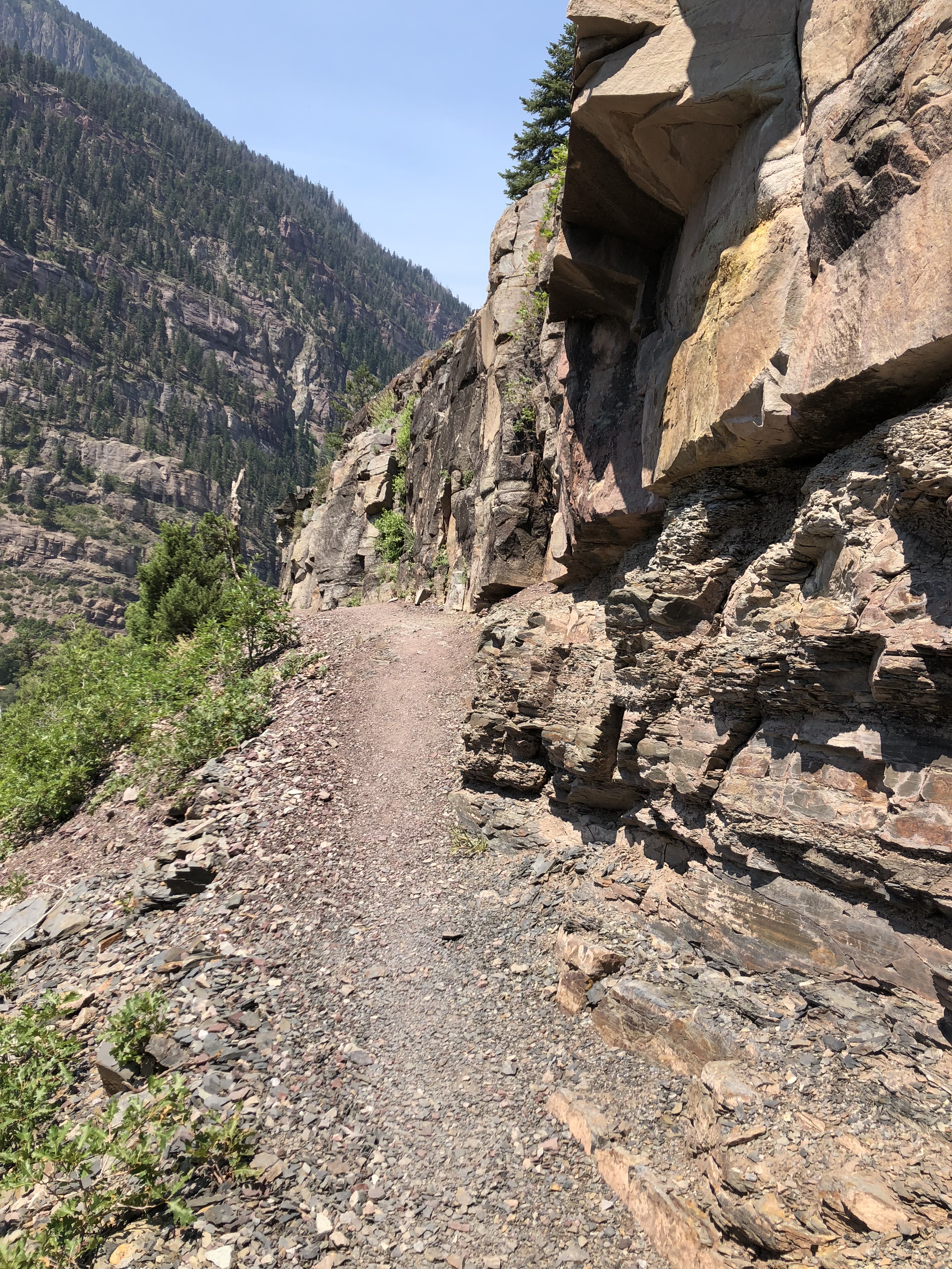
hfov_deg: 49.7
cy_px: 634
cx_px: 476
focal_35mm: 28
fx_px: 1027
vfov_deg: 63.4
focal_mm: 3.99
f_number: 1.8
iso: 20
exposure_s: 1/1333
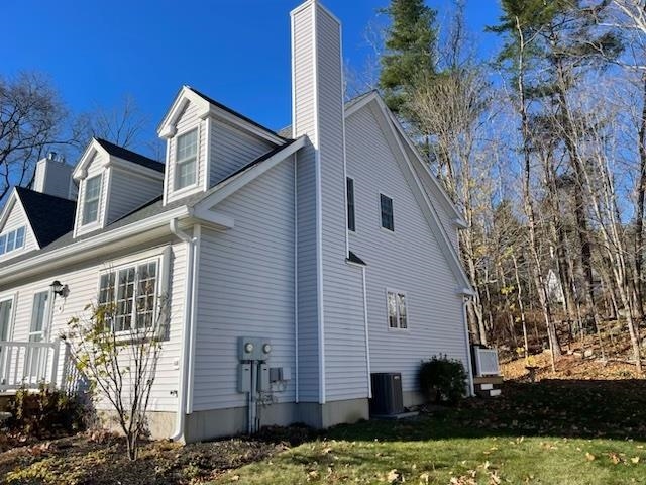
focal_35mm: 25
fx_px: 467
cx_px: 323
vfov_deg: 54.9
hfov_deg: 69.4
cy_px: 242
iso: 32
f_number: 1.6
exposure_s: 1/2660
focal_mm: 5.1
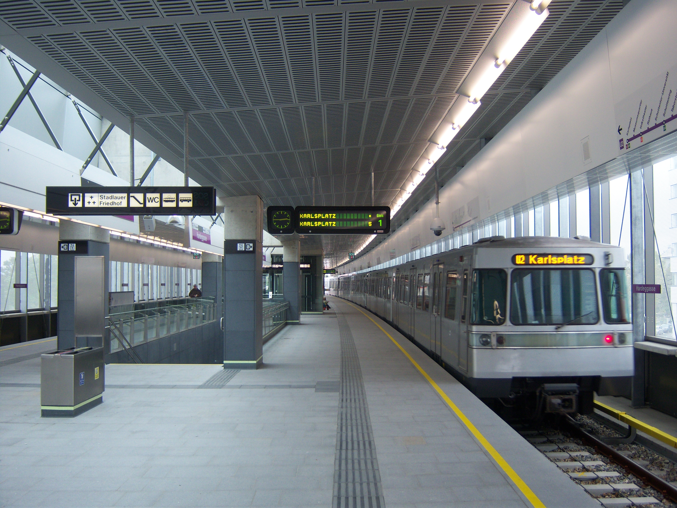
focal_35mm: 36
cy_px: 254
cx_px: 338
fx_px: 704
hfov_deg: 51.4
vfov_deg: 39.7
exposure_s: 1/80
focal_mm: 7.5
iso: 80
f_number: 2.8
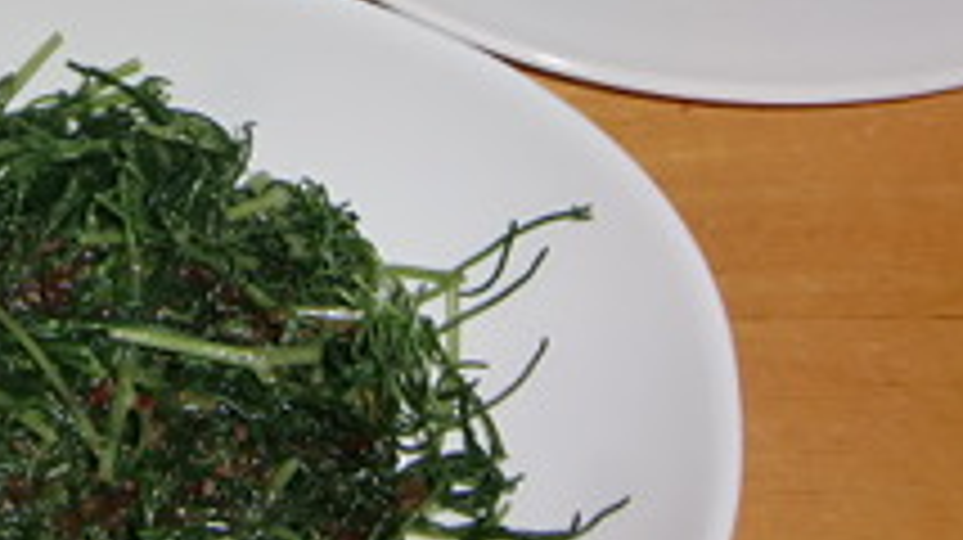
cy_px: -194
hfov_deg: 25.9
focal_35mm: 78
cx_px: 16
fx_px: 1990
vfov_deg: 14.7
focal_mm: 6.1
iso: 64
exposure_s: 1/30
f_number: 3.6
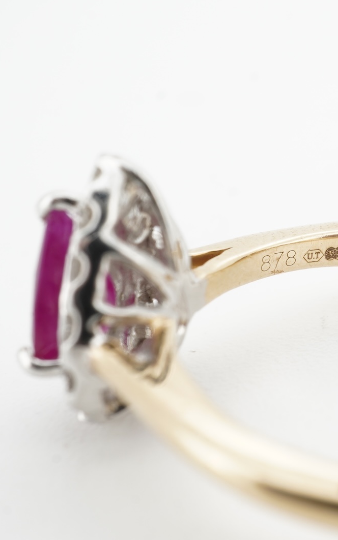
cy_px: 215
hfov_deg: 15.1
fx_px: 1252
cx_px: 335
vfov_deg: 24.3
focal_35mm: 85
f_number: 22
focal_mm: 30
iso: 200
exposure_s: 1/80
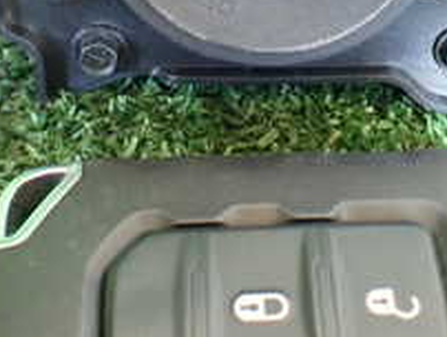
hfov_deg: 22.0
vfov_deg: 16.4
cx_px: 250
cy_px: 44
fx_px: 1151
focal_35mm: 89
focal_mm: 5.4
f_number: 2.3
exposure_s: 1/30
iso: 800
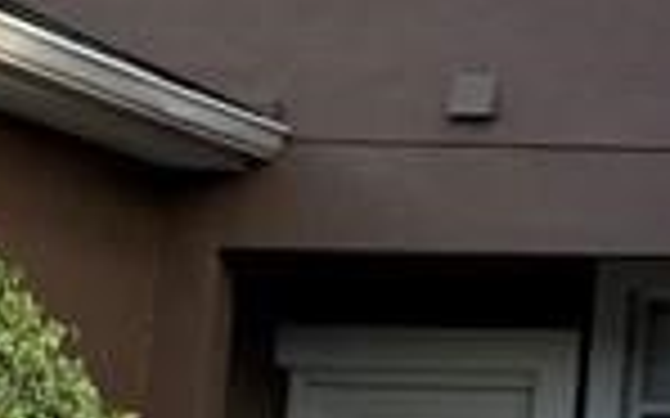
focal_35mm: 190
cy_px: -9
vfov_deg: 6.9
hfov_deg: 9.9
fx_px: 3468
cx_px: 1520
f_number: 1.8
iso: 25
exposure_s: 1/442
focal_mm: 4.25
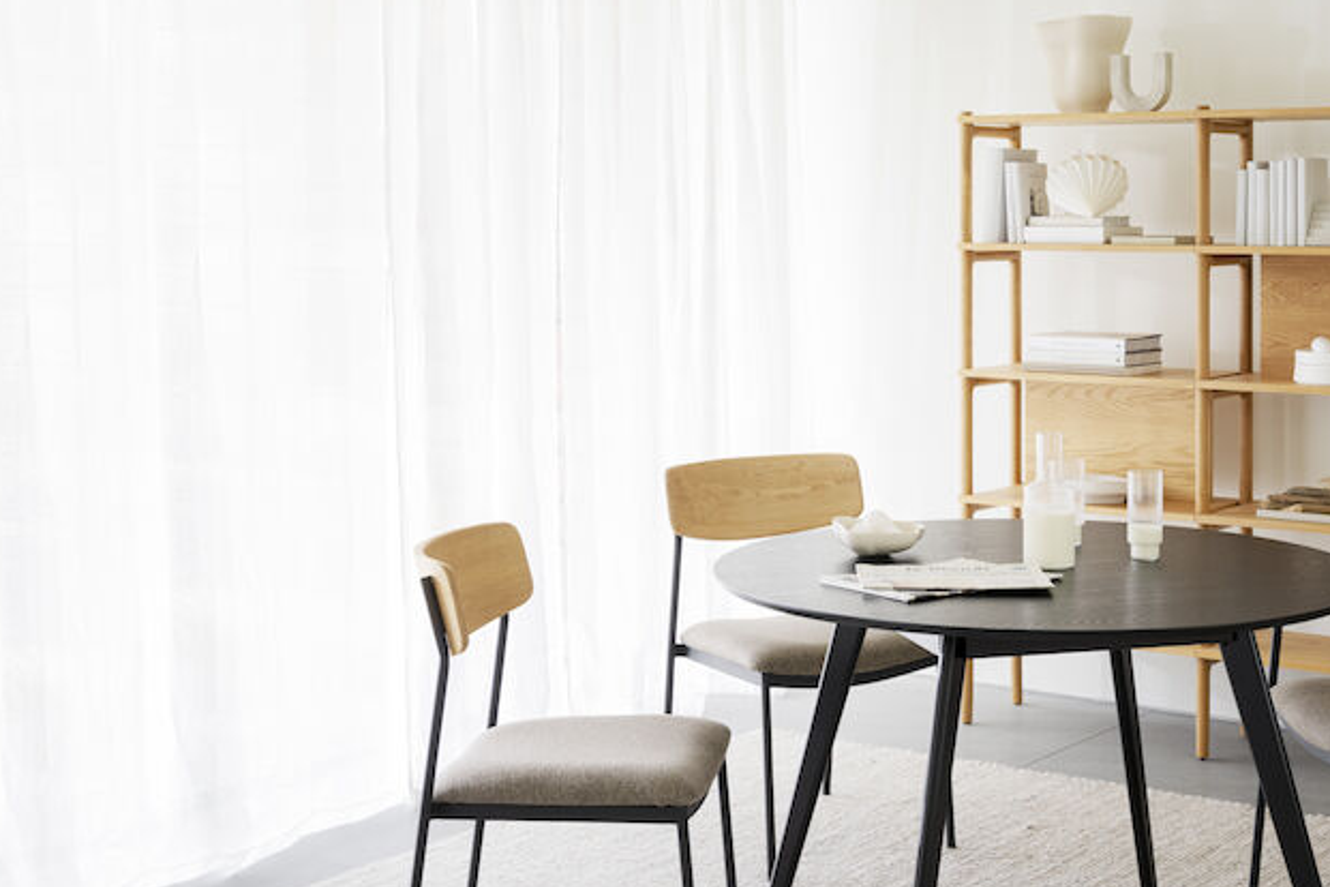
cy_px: 412
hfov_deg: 34.3
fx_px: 2143
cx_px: 833
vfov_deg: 23.4
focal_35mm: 58
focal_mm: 36
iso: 250
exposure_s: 1/4
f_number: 7.1
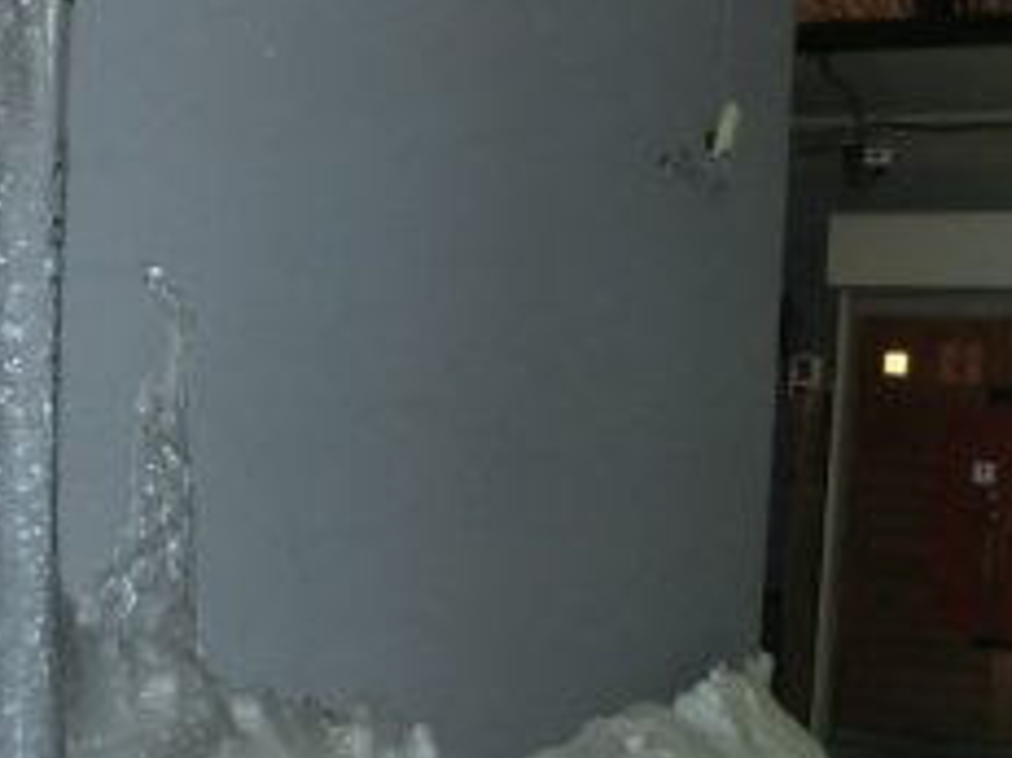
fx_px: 1519
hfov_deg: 36.6
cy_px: 493
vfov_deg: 27.9
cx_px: 640
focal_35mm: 52
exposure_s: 1/15
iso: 400
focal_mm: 4.24
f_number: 3
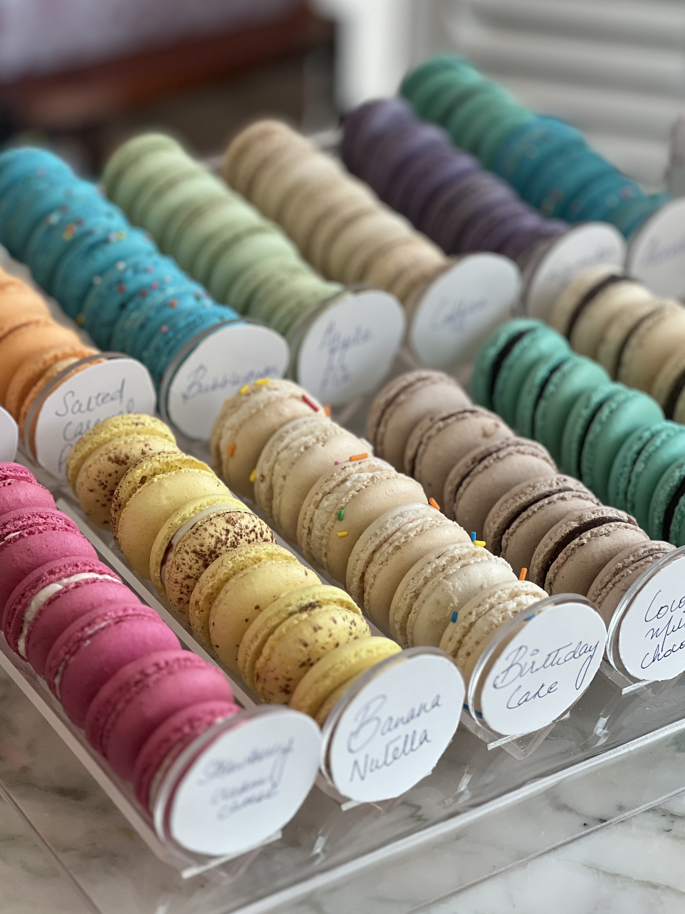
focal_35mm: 80
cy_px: 450
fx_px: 2111
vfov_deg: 24.4
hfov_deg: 18.4
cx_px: 346
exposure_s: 1/100
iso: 160
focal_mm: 9
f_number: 2.8
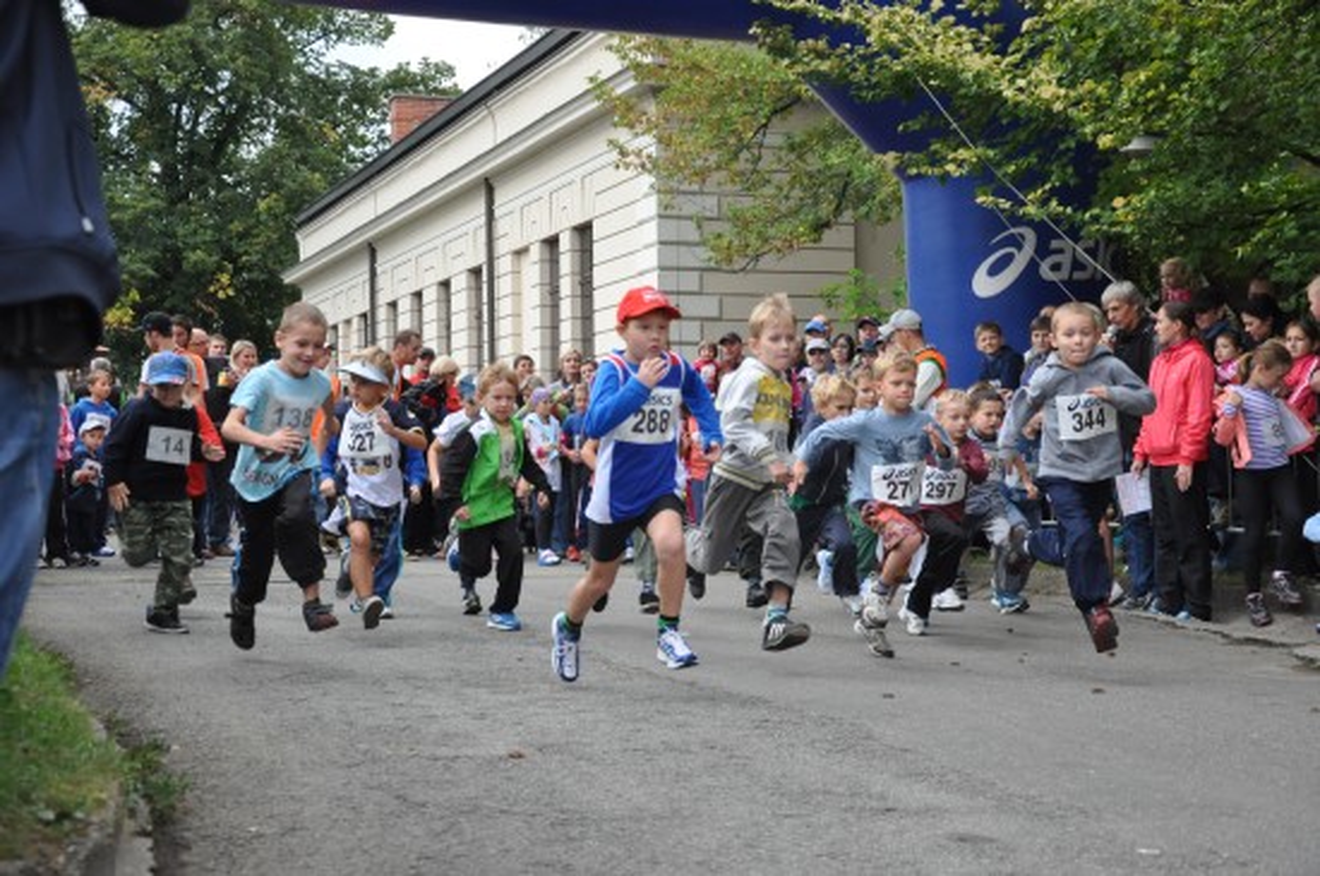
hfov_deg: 33.4
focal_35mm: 60
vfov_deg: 22.6
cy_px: 438
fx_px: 2197
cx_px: 660
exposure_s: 1/800
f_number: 4.5
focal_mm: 40
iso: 800
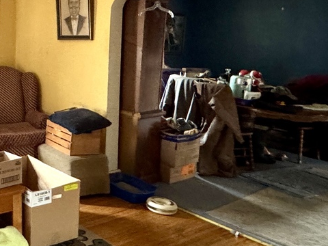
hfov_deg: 38.6
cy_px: 89
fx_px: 398
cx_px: -14
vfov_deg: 34.1
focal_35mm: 42
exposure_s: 1/47
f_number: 2.2
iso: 640
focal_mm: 2.22
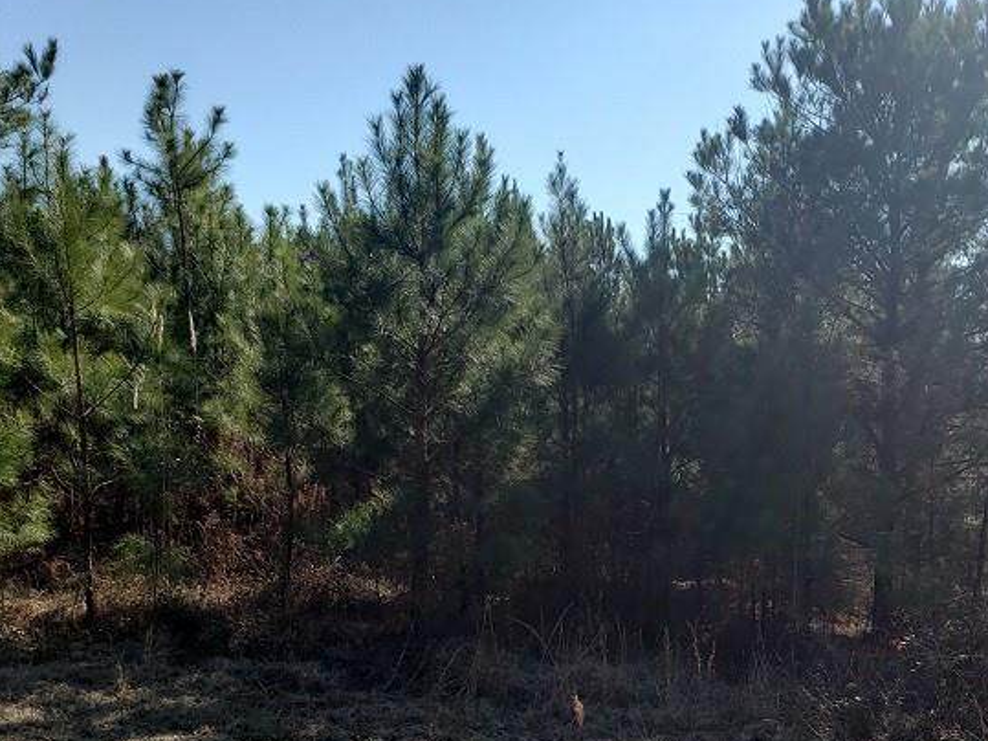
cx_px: 687
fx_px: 1170
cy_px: 529
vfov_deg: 34.6
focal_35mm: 41
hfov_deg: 44.8
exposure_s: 1/1419
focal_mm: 4.3
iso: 50
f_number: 2.4
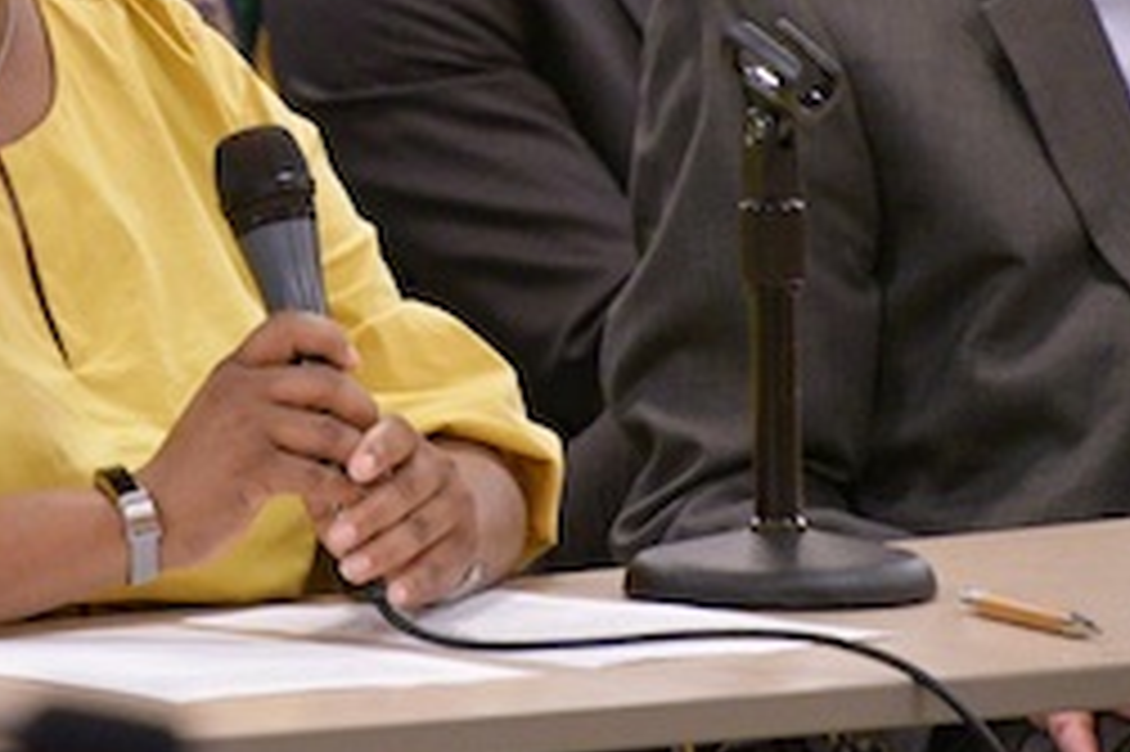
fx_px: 15025
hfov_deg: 4.3
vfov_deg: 2.9
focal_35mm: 479
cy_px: 11
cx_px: 135
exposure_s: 1/125
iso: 9000
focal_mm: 160
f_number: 6
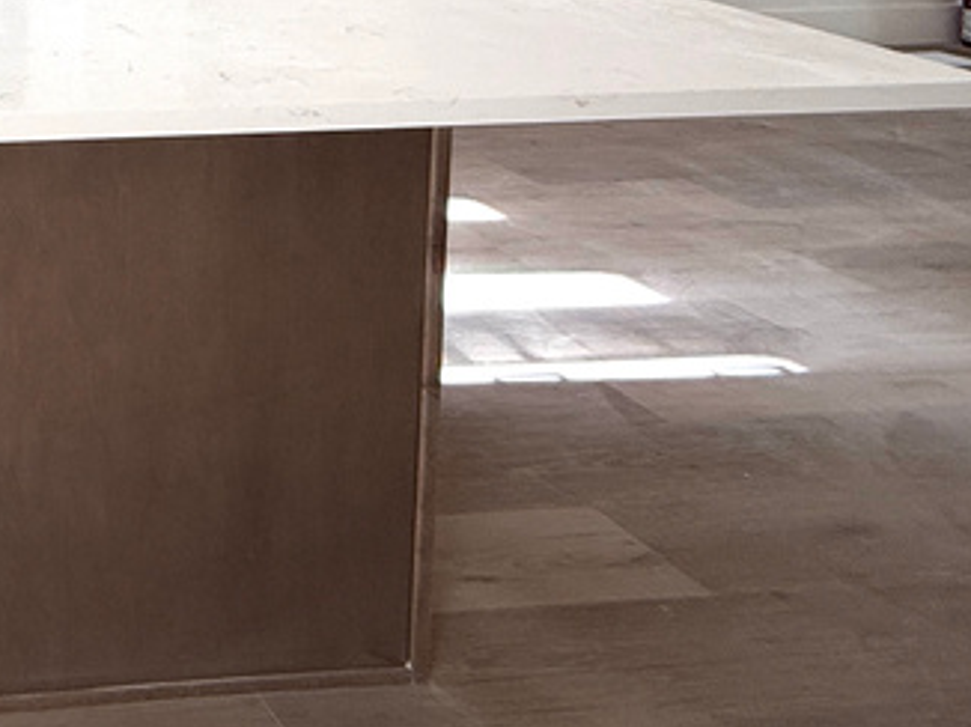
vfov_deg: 26.5
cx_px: -474
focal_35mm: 44
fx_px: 1233
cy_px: -274
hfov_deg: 28.5
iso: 64
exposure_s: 1/207
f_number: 2.2
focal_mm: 2.22
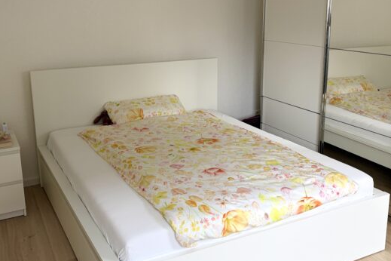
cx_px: 191
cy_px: 103
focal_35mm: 40
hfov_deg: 48.5
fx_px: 434
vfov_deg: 33.3
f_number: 1.6
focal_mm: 5.96
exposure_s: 1/122
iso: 100
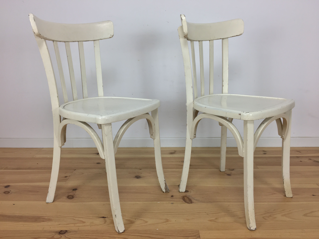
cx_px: 160
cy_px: 120
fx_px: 267
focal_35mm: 29
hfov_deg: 61.7
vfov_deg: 48.2
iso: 32
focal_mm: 4.15
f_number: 2.2
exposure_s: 1/33
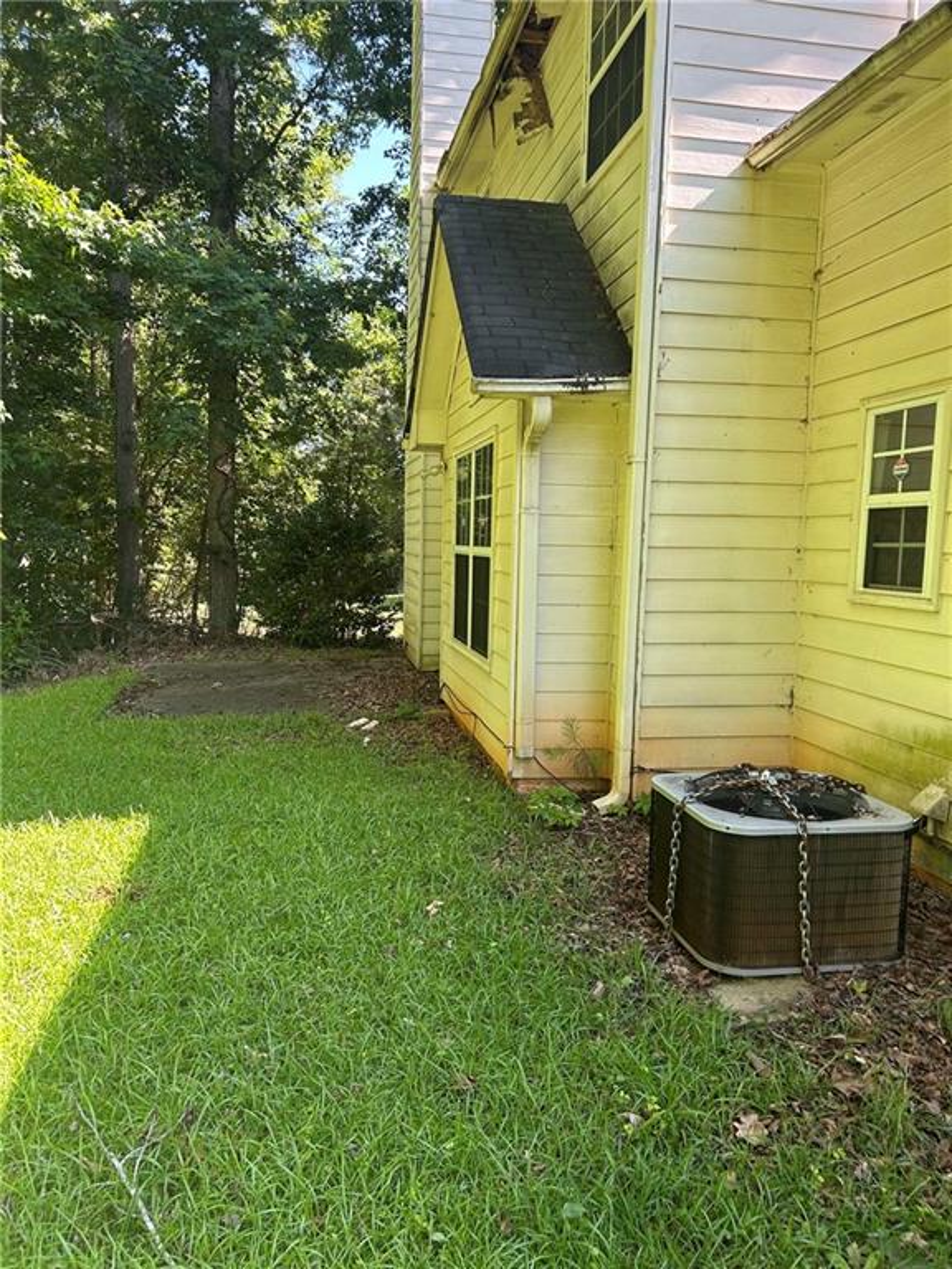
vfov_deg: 67.3
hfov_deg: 53.1
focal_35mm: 26
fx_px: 953
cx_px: 476
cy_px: 634
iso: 40
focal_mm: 5.7
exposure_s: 1/227
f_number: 1.5
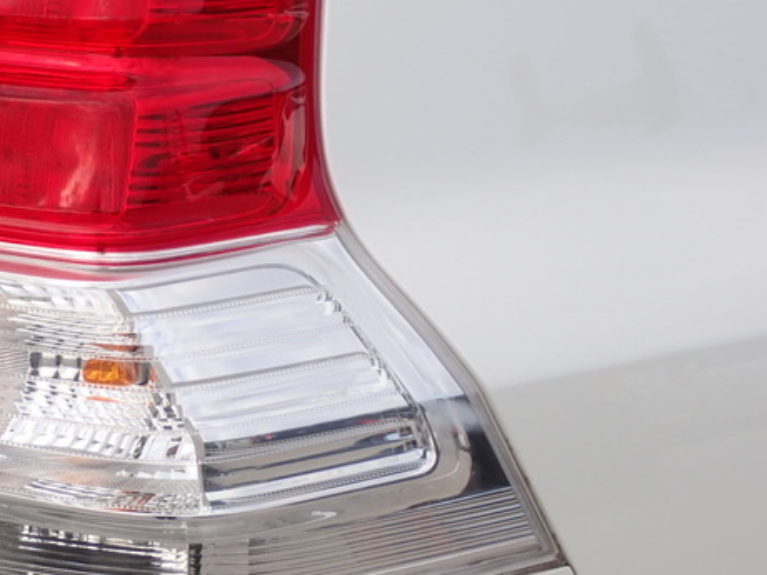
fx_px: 2083
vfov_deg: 15.7
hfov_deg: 20.6
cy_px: 232
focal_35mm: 94
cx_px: 128
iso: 100
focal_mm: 9.65
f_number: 4.5
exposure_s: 1/320
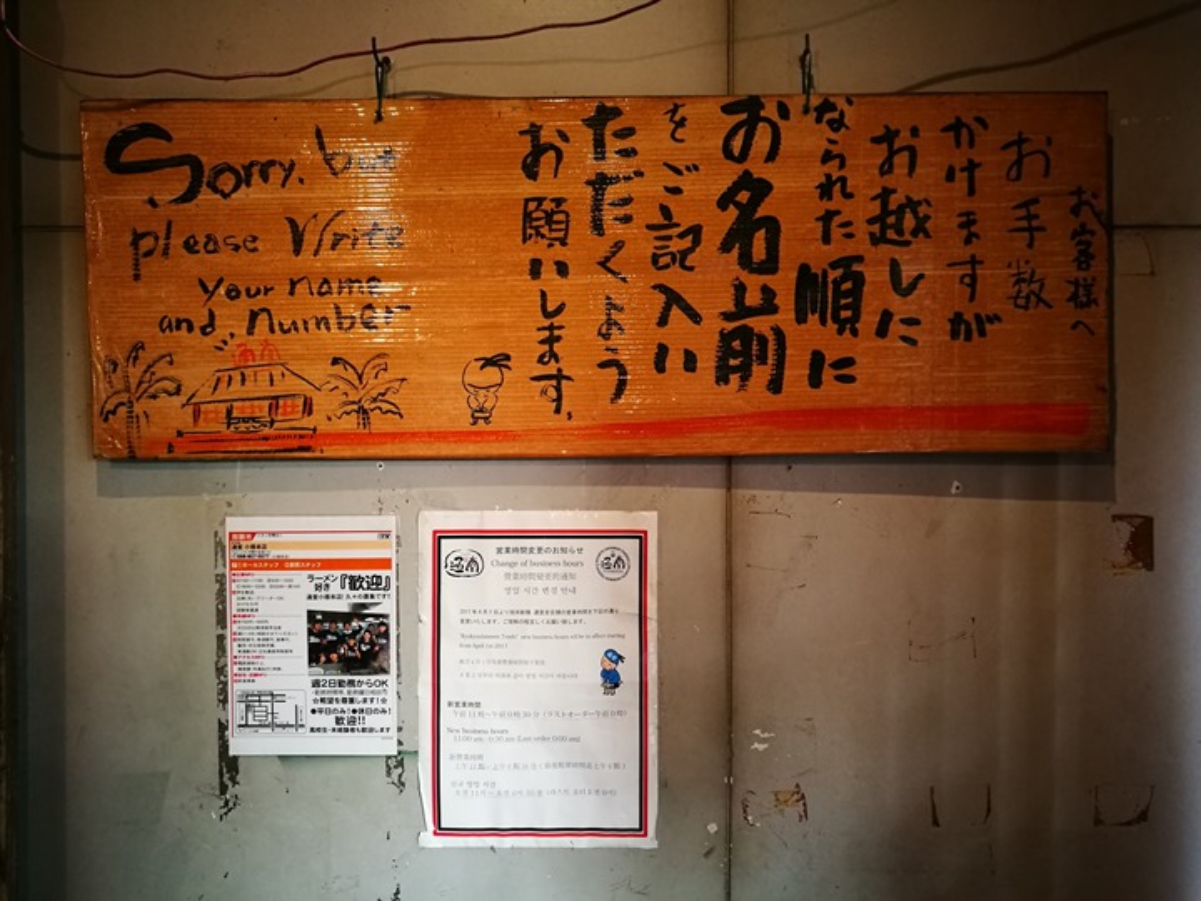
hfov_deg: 65.3
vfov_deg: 51.4
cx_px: 600
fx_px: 937
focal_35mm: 27
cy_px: 450
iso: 400
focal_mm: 4.5
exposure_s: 1/24
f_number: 2.2
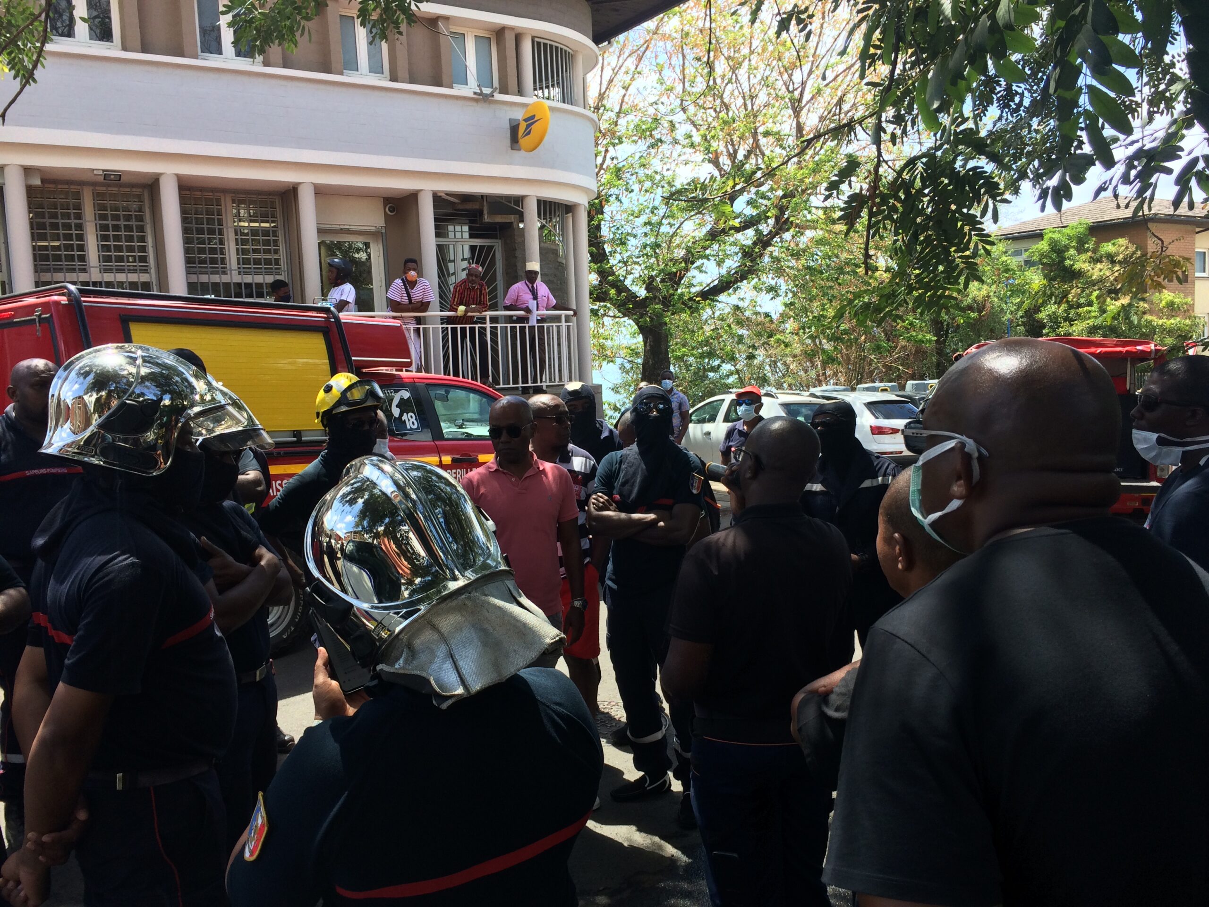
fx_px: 1013
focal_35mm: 29
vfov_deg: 48.2
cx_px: 604
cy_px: 454
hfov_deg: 61.7
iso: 32
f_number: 2.2
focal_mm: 4.15
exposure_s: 1/612
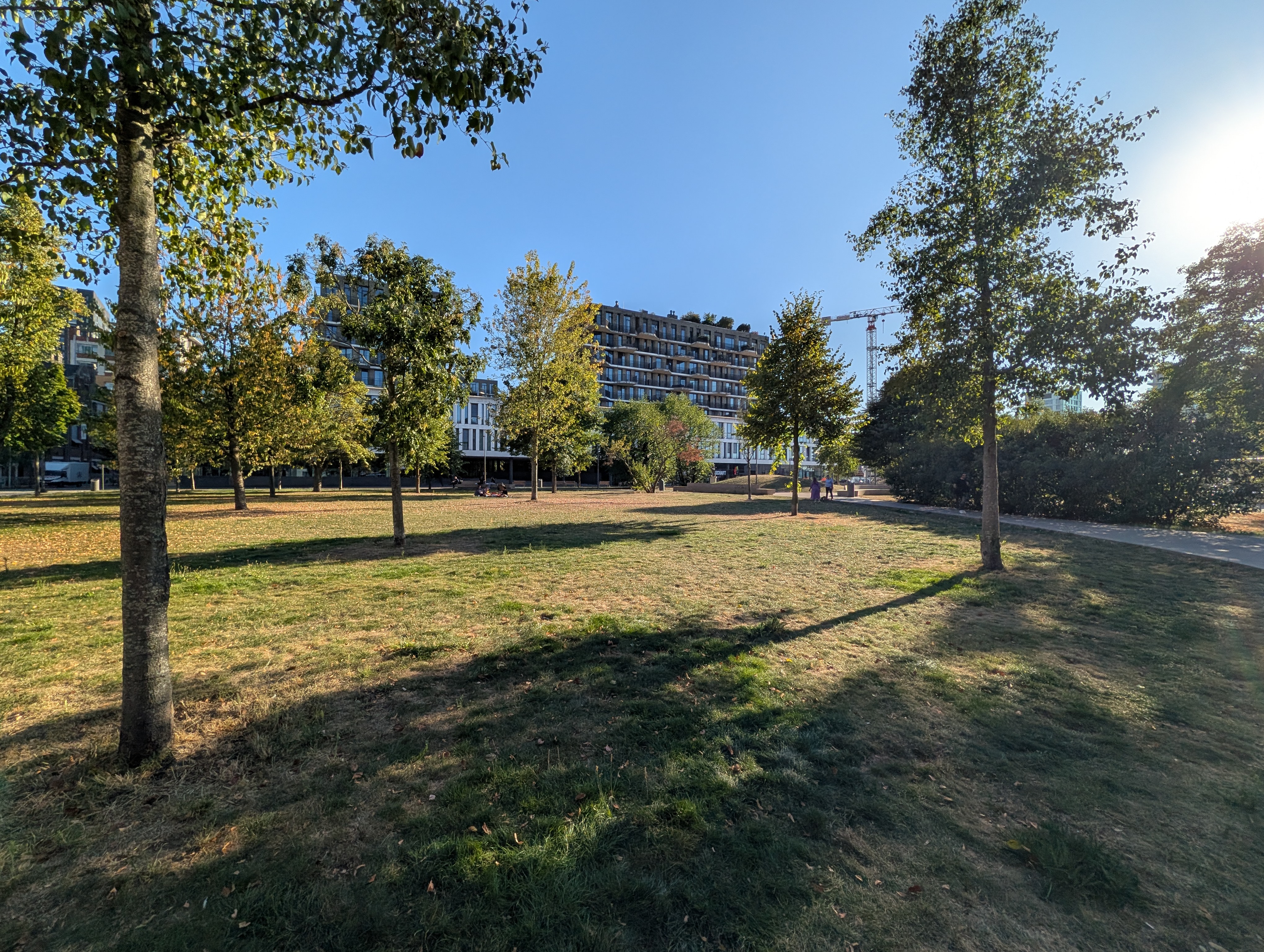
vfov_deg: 94.6
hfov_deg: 110.5
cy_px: 476
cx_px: 632
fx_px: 439
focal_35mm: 12
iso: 48
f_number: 1.7
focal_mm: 2.02
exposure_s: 1/3257
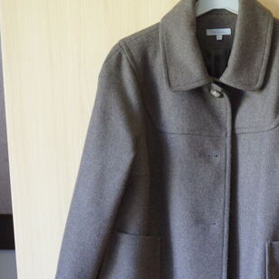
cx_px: 195
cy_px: 234
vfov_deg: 21.1
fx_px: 739
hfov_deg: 21.3
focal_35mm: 81
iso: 1600
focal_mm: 27
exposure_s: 1/25
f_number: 4.5
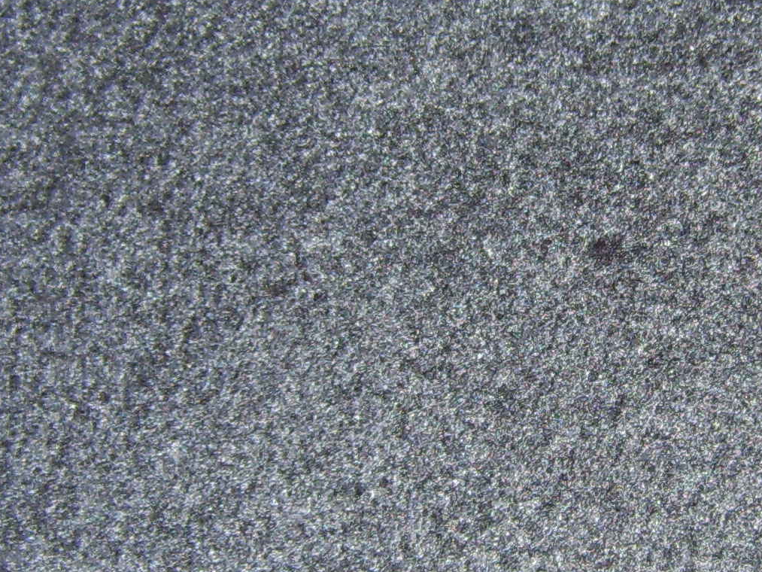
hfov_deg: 20.6
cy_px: 314
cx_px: 620
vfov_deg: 15.7
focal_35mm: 94
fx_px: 2069
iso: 141
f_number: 2.7
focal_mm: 8.13
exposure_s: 1/30
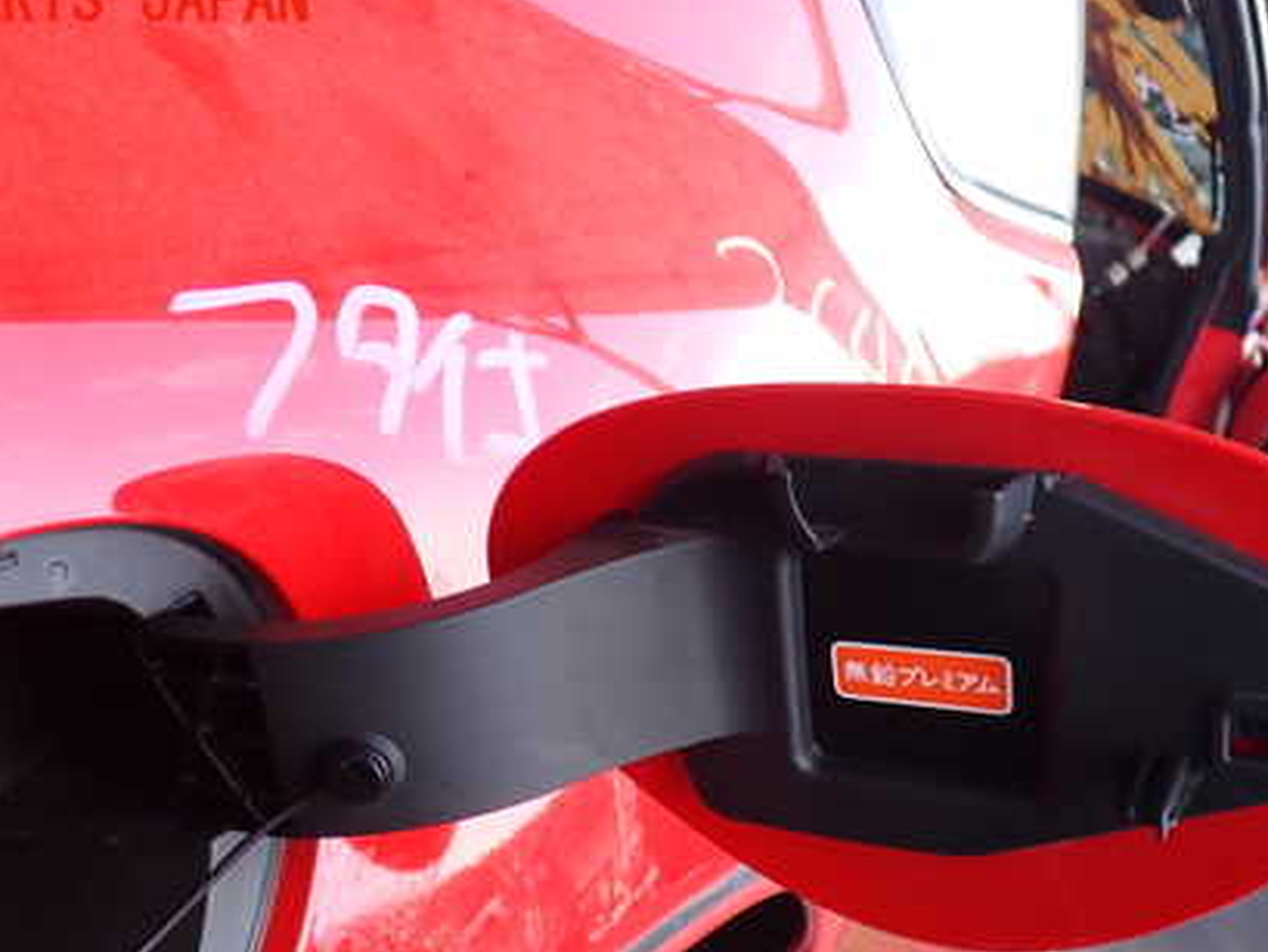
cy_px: 661
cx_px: 676
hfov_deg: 42.9
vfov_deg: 32.5
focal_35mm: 44
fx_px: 1612
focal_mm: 5.4
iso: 125
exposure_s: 1/125
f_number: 2.3
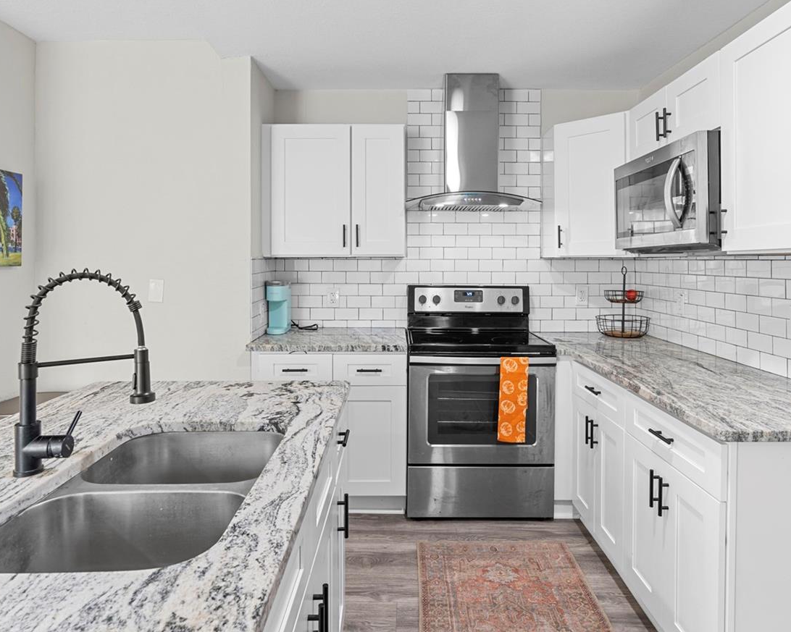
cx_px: 407
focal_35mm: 22
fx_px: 515
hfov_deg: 75.0
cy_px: 266
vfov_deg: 62.8
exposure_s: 4
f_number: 9
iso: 250
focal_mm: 16
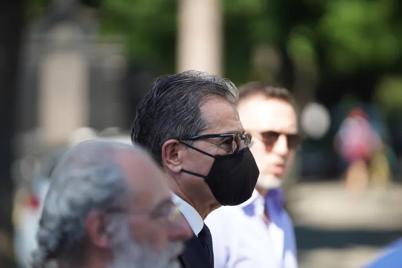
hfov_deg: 11.1
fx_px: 2066
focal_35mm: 185
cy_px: 134
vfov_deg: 7.4
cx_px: 201
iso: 640
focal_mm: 185
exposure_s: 1/2500
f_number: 2.8
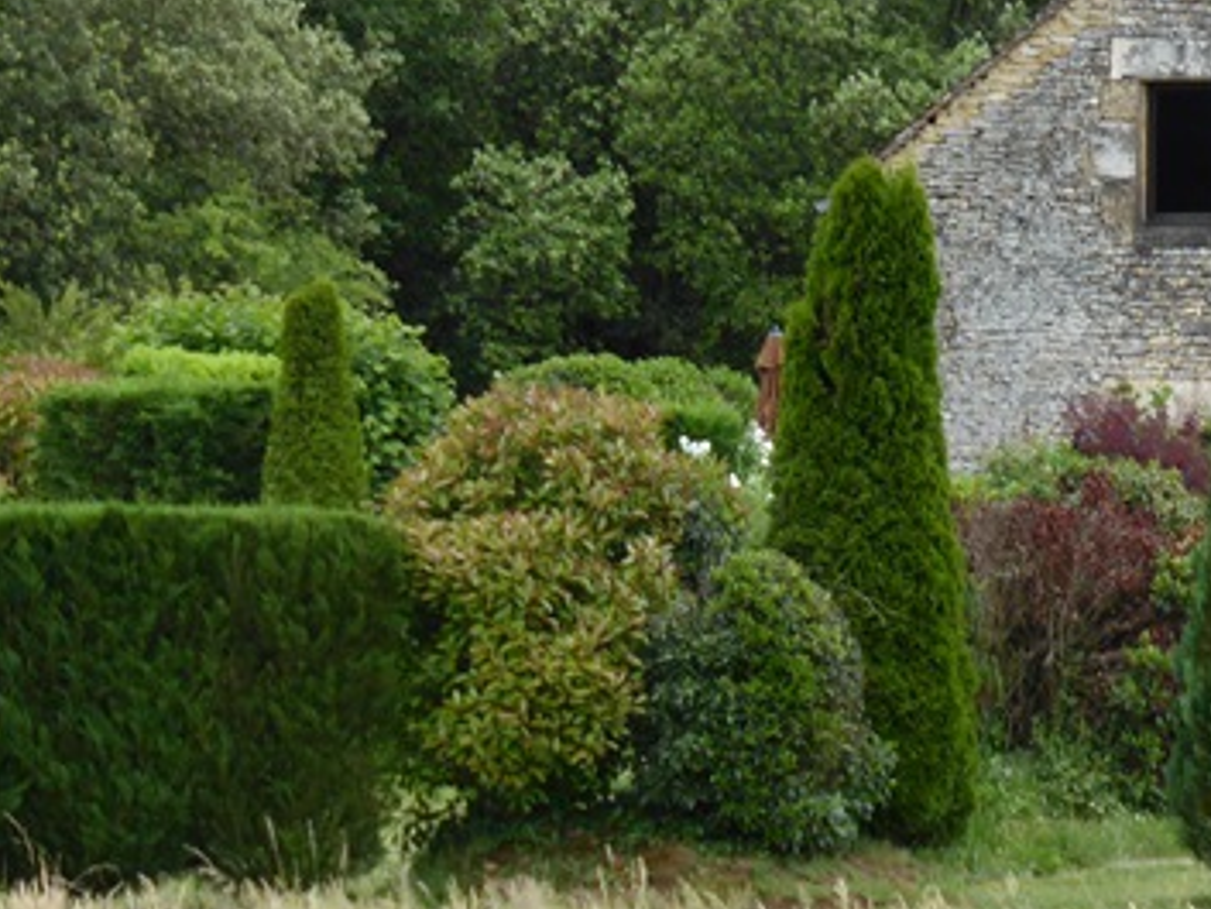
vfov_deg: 4.3
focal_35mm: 342
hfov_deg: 5.8
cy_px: 391
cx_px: 1026
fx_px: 11969
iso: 100
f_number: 5.4
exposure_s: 1/160
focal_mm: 24.4
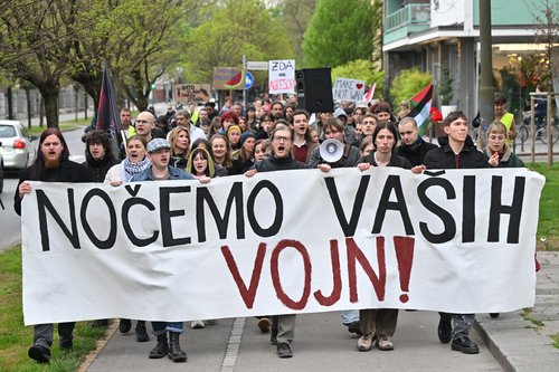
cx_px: 280
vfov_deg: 12.4
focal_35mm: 110
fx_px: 1707
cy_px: 186
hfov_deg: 18.6
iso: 3200
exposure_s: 1/500
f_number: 5.6
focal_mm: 110
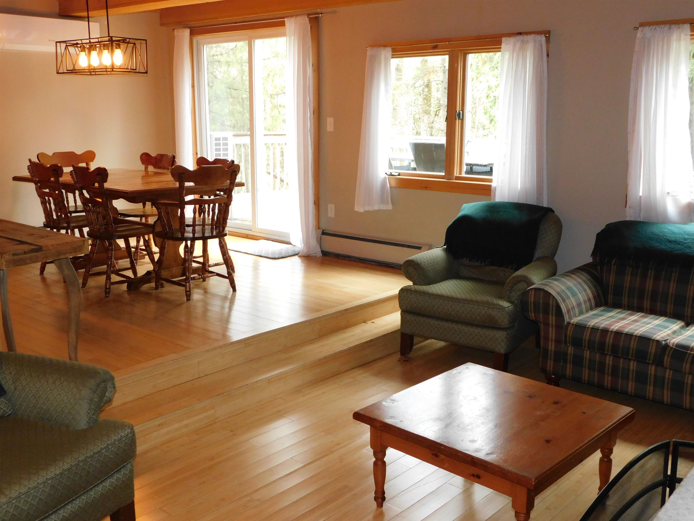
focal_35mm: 36
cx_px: 347
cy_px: 260
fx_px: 722
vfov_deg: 39.7
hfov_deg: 51.4
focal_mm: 6.3
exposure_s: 1/25
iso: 400
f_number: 3.5
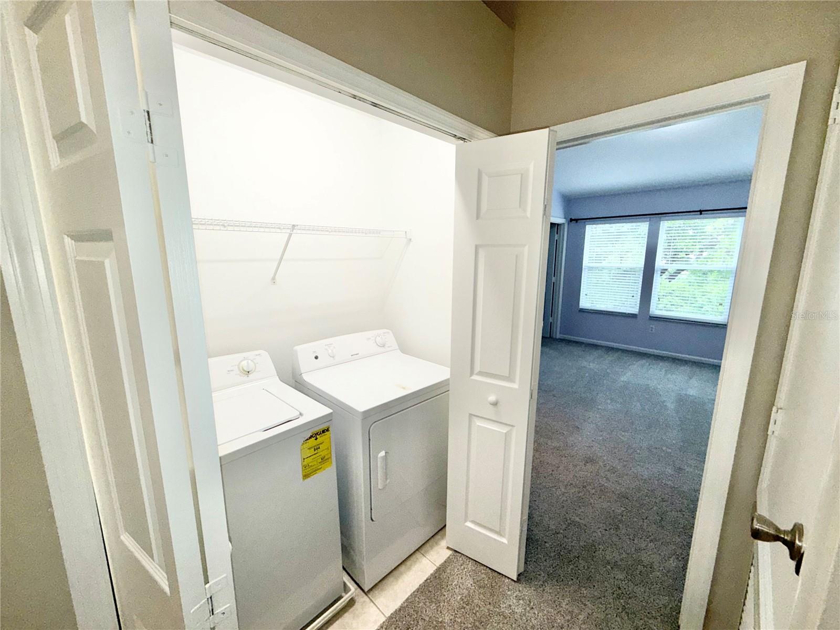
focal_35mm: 14
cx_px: 420
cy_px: 315
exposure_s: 1/120
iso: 40
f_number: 2.2
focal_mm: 2.22
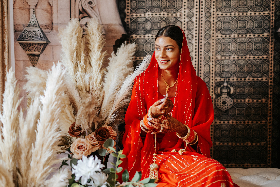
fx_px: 389
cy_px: 94
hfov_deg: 39.6
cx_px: 140
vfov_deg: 27.0
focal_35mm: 50
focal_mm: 50
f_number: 1.6
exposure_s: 1/160
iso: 800
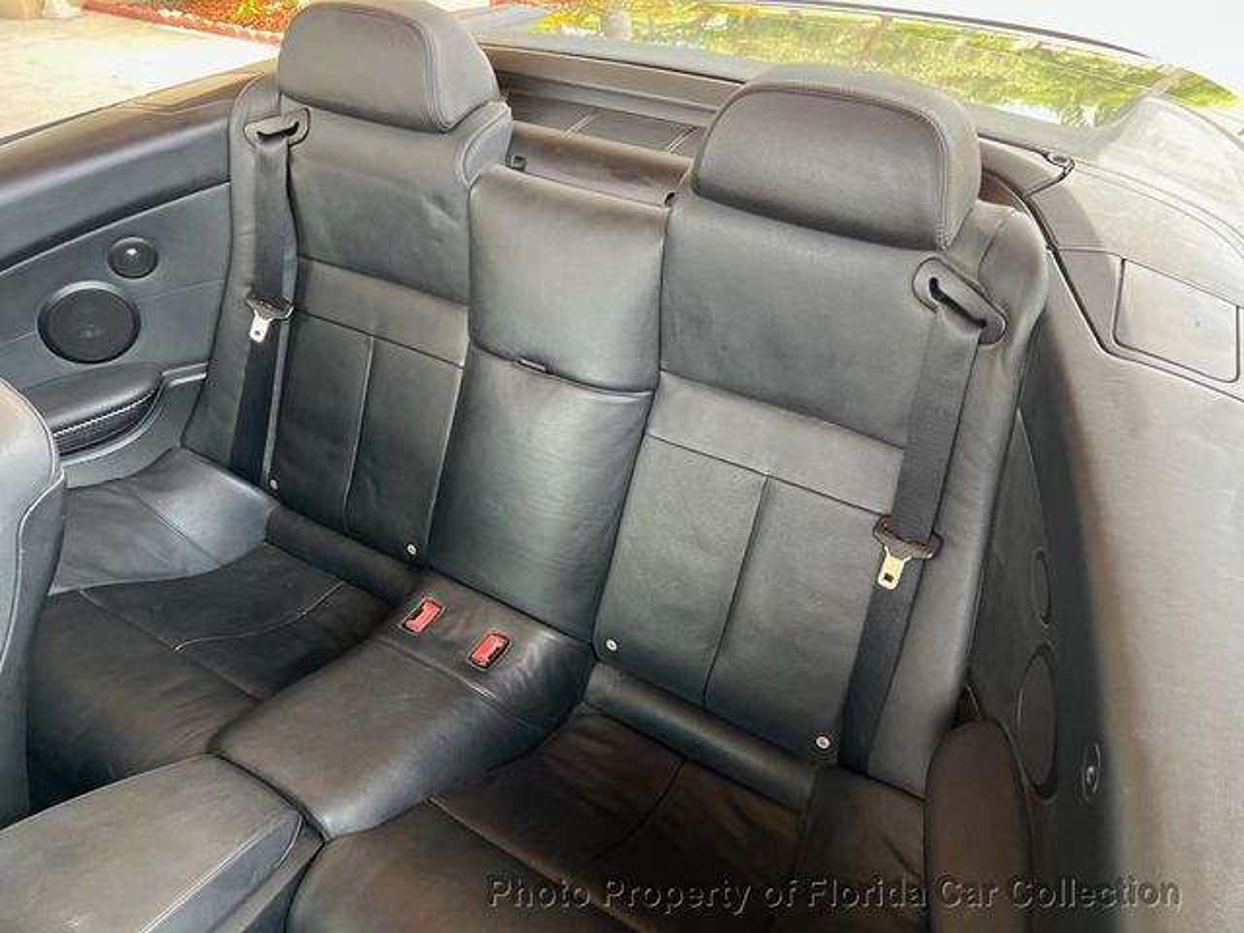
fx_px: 934
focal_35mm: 26
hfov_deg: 67.3
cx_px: 622
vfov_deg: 53.1
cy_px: 466
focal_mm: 5.7
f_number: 1.5
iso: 125
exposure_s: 1/121
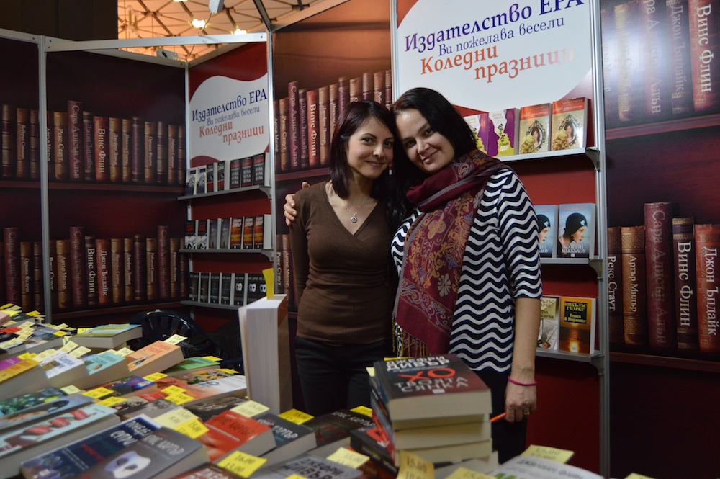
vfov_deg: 43.5
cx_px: 360
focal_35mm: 30
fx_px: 599
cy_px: 240
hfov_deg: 62.0
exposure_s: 1/50
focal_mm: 20
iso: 800
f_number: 3.5
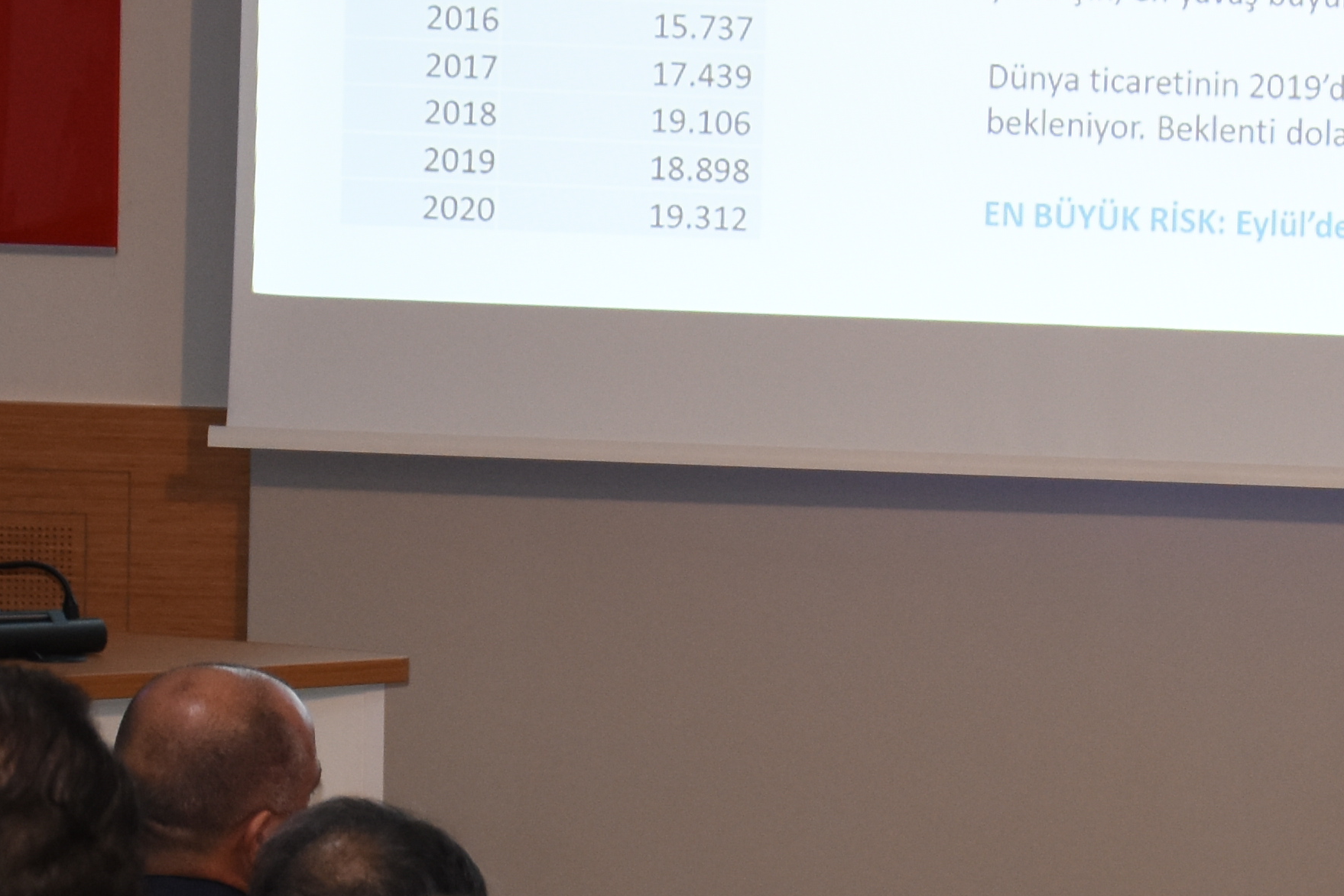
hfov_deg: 8.0
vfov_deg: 5.4
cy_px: 481
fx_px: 9557
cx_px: 1387
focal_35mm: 256
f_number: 5
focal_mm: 50
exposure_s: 1/60
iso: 640
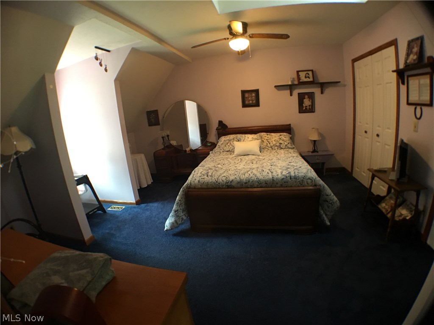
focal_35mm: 29
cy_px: 162
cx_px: 217
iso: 100
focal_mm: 4.15
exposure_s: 1/17
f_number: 2.2
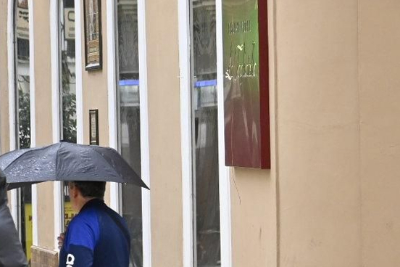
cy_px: 271
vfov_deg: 4.0
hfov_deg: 6.1
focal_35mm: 339
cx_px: -49
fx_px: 3766
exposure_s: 1/250
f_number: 5
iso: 1250
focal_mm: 78
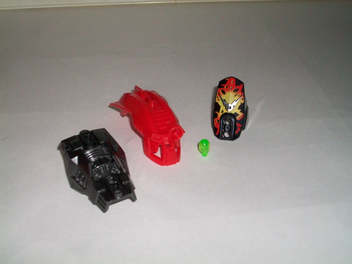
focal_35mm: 43
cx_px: 174
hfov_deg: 43.9
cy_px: 133
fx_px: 437
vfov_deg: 33.6
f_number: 3.2
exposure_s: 1/160
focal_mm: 7.1
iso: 200
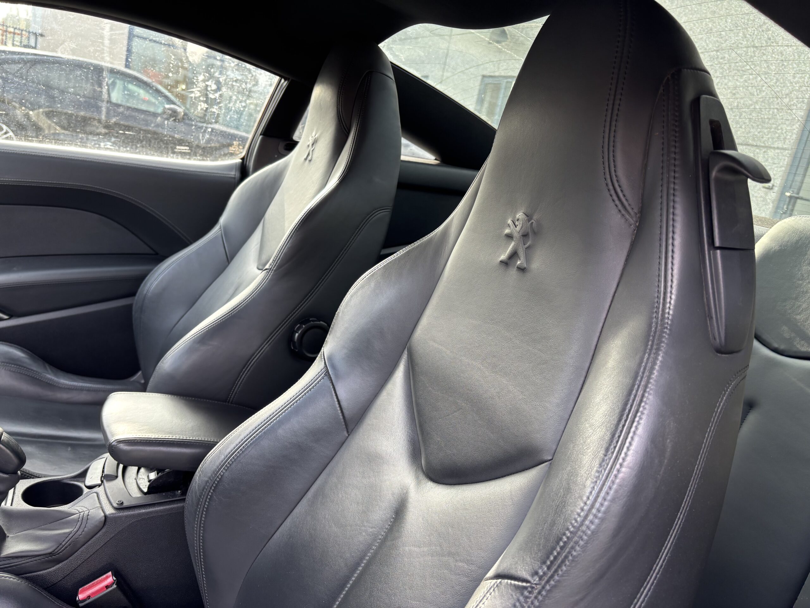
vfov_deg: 53.1
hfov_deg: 67.3
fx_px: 608
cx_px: 405
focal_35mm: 26
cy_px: 304
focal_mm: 5.96
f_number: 1.6
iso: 64
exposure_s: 1/121
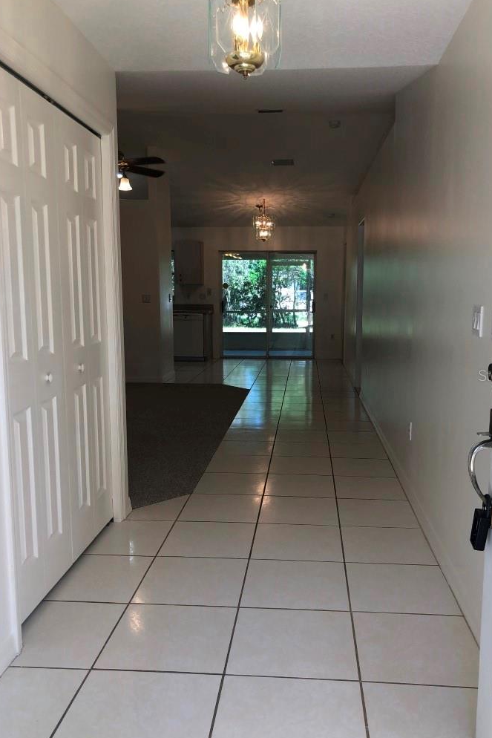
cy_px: 375
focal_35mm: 30
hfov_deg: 43.6
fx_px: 615
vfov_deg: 61.9
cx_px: 263
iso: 32
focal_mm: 3.99
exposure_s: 1/120
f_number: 1.8
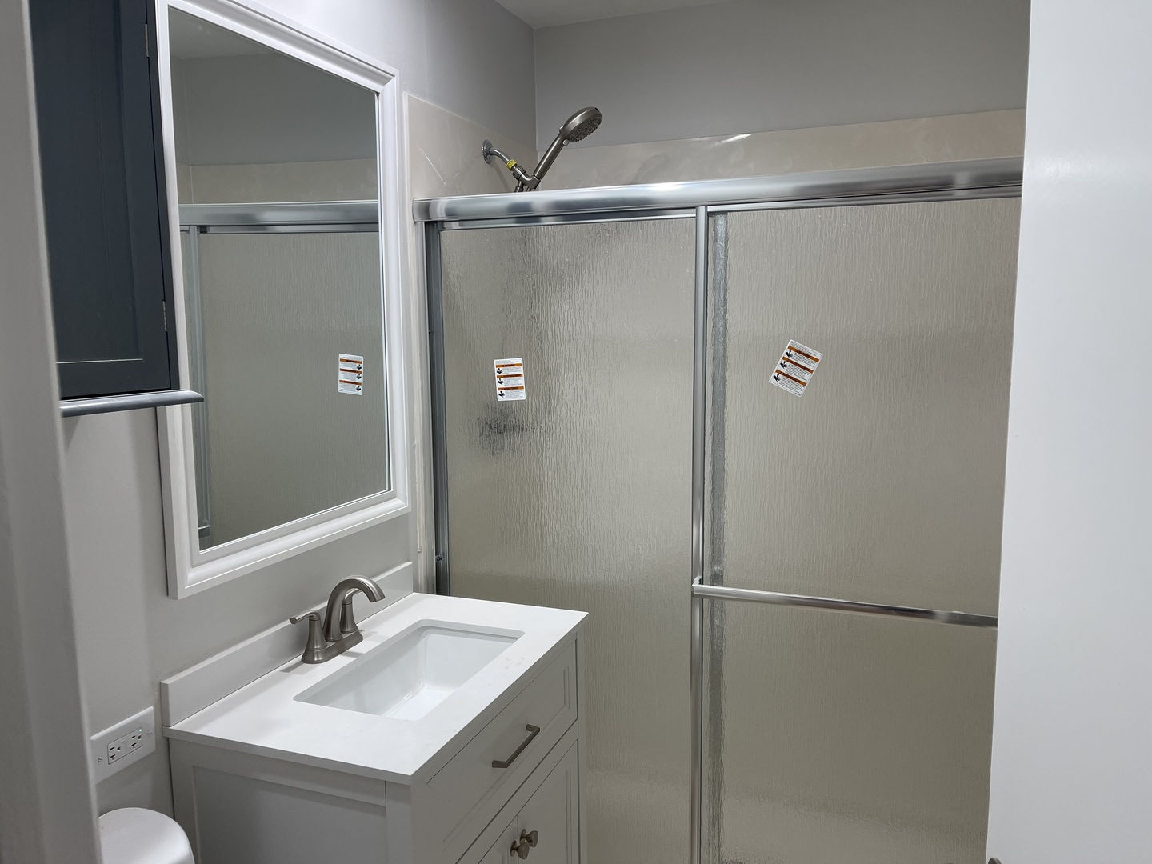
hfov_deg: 69.4
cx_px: 576
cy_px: 432
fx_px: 832
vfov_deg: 54.9
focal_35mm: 25
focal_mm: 5.1
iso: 80
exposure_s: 1/120
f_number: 1.6
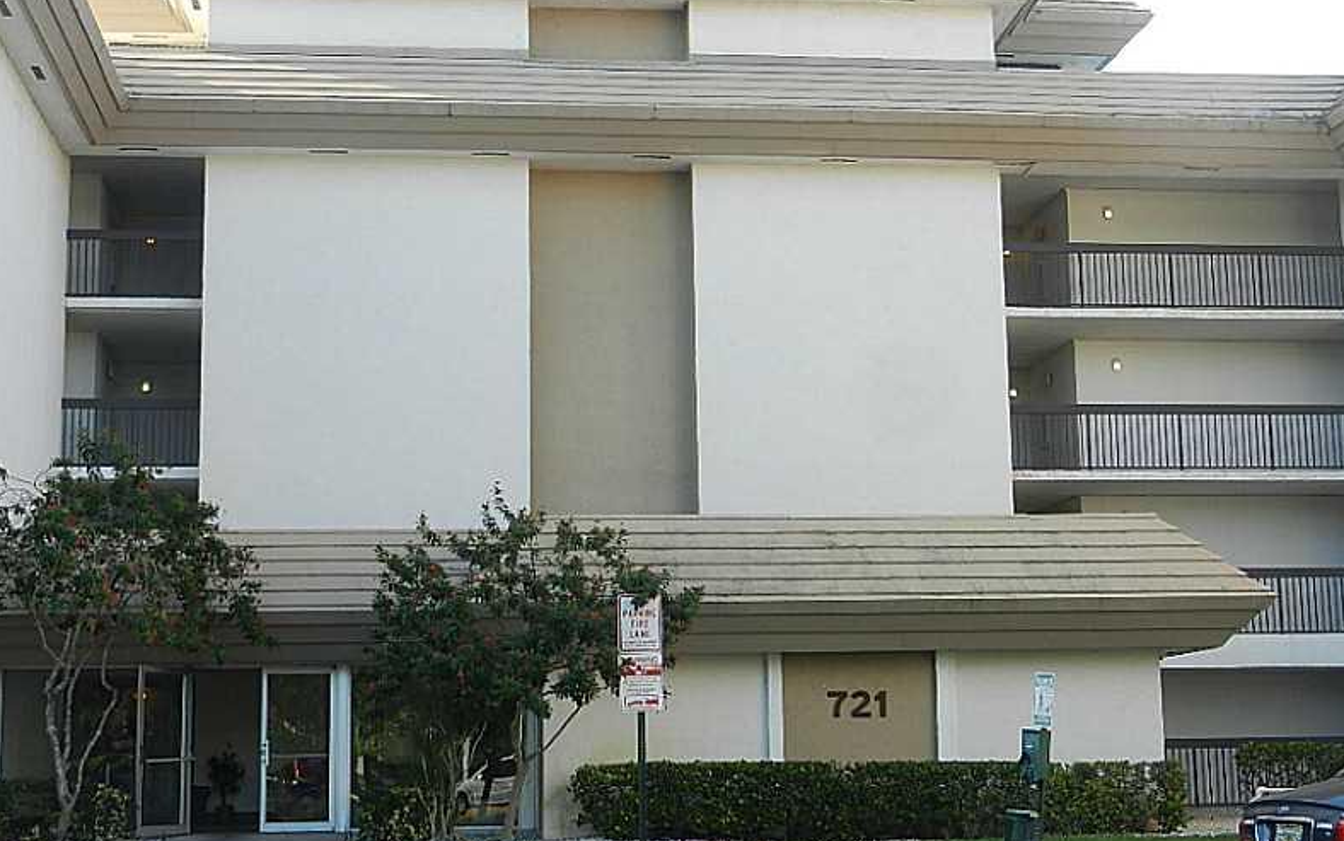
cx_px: 675
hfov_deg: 35.7
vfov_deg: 22.8
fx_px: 2088
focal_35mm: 57
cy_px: 421
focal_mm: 9.4
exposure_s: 1/200
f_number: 4.4
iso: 160
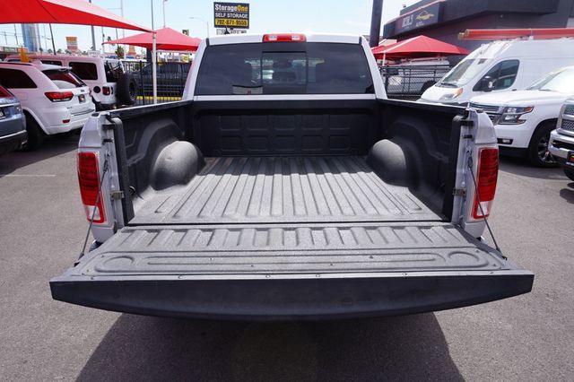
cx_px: 287
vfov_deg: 53.1
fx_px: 382
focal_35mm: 24
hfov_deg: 73.8
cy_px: 191
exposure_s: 1/80
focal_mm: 16
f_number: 11
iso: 100
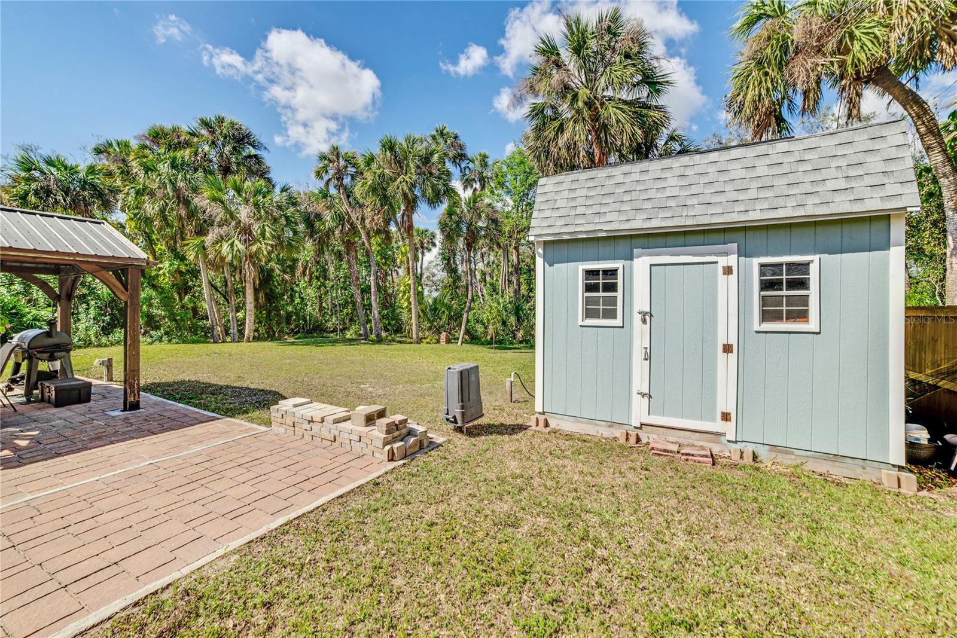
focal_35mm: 14
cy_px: 319
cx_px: 478
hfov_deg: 104.2
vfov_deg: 81.2
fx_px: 372
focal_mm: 14
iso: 160
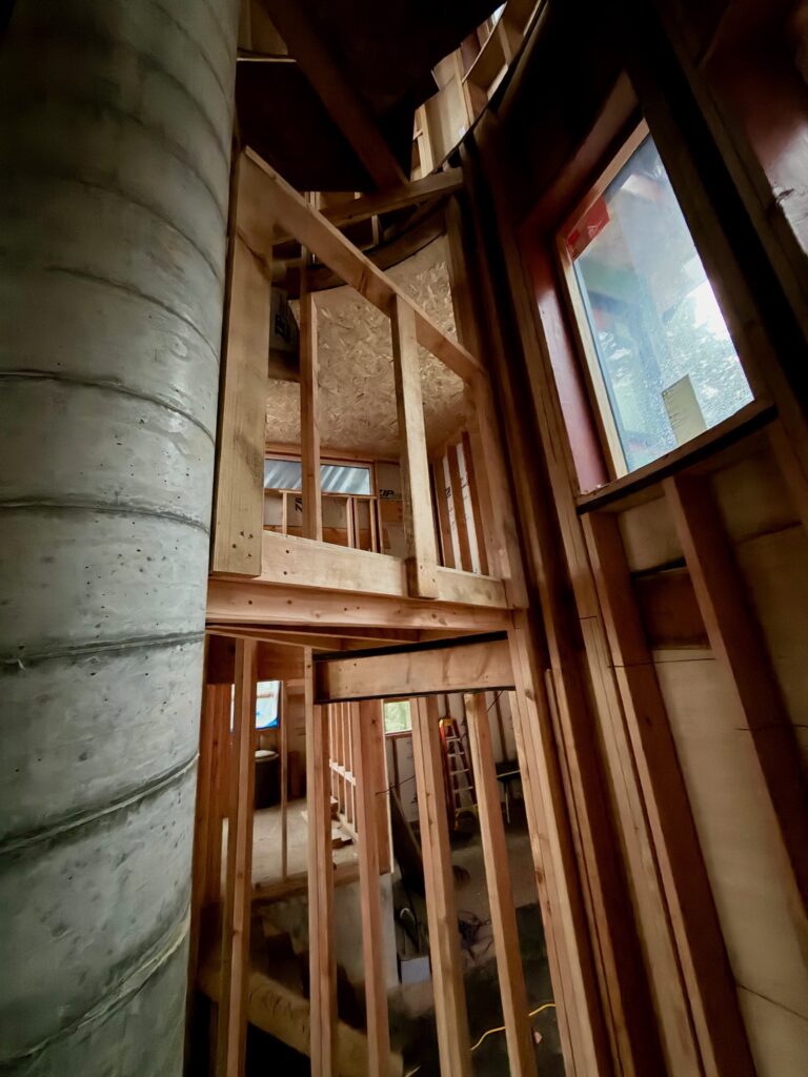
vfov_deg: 102.1
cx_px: 404
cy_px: 538
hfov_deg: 85.7
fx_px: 436
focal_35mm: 14
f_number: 2.2
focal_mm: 2.22
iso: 1250
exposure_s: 1/10
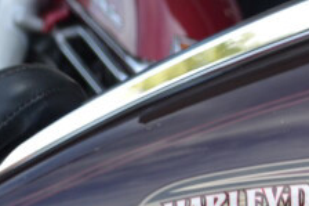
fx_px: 2762
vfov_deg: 4.2
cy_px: -77
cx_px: 666
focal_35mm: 322
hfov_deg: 6.2
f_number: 5.3
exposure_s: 1/125
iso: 140
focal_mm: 40
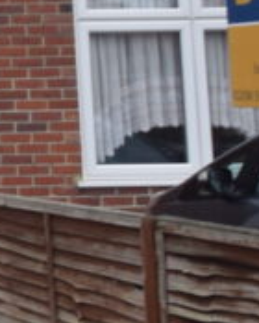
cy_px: 46
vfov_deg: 17.9
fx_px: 1018
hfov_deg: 10.1
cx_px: -546
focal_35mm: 106
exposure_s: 1/250
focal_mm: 11
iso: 220
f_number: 8
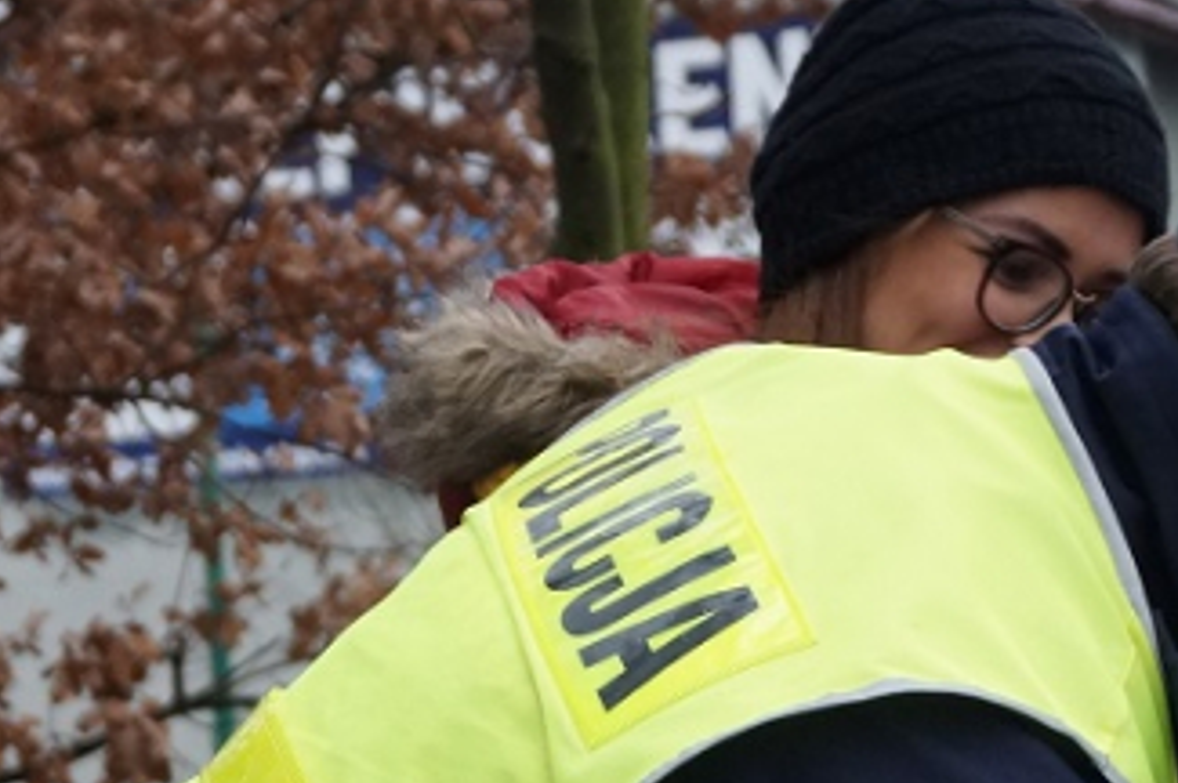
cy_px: 937
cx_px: 863
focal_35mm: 189
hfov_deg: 10.9
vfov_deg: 7.2
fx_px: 6178
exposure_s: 1/160
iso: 800
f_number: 5
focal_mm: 40
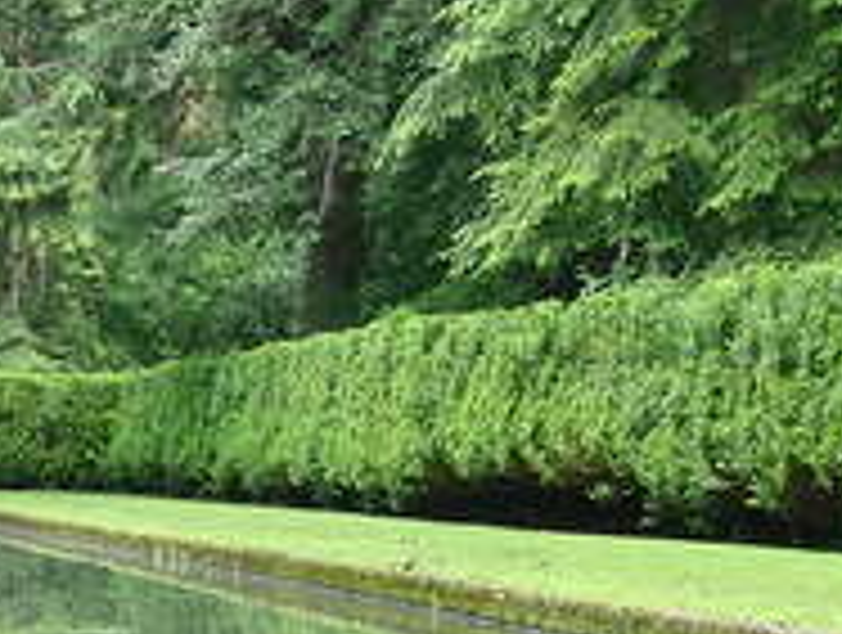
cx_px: -324
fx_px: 3851
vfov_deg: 9.3
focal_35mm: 158
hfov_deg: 12.0
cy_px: 733
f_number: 3.6
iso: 160
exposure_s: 1/80
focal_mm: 6.42
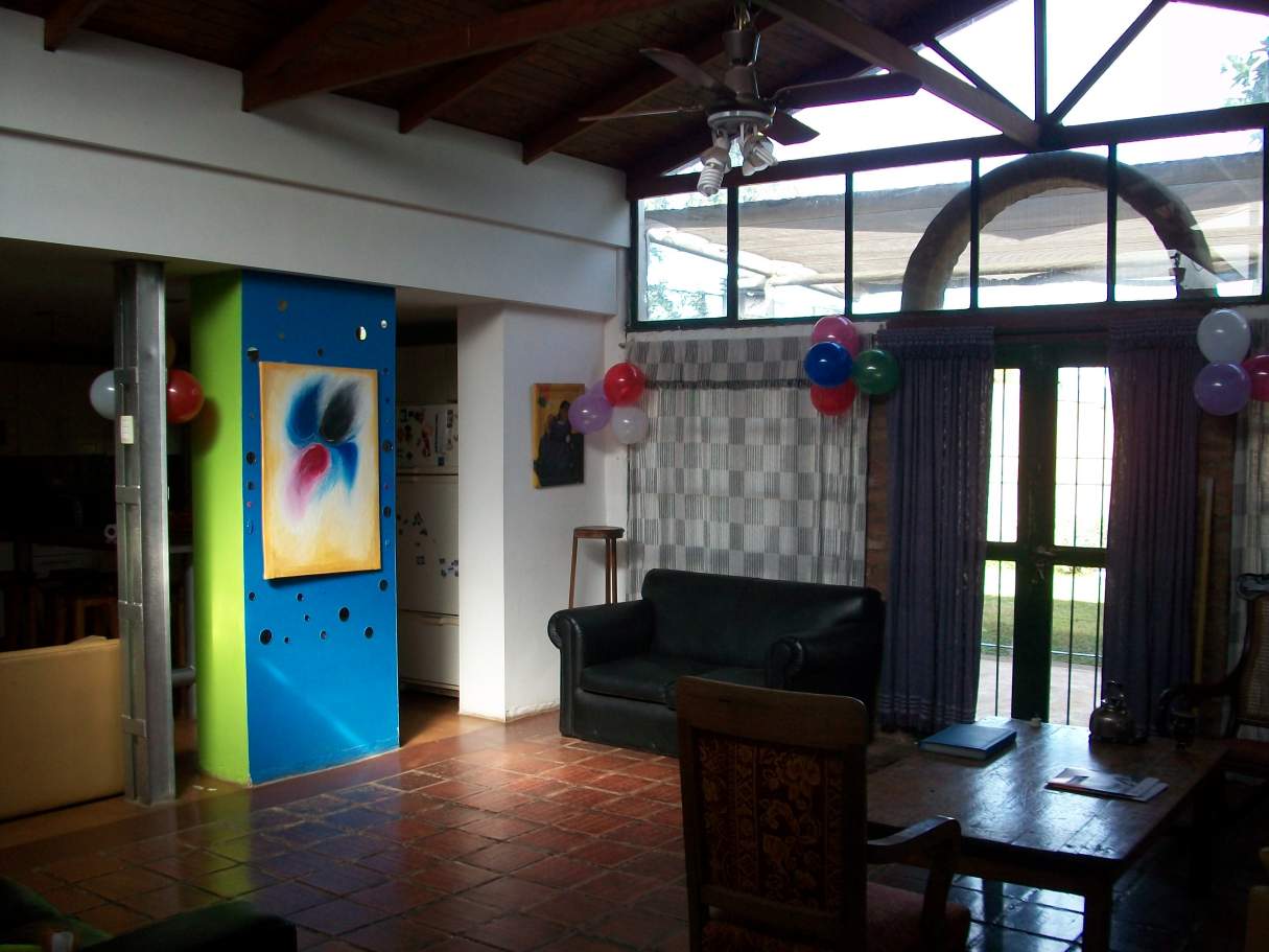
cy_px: 476
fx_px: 1246
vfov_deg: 41.8
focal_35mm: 34
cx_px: 634
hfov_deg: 54.0
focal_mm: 5.7
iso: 80
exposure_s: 1/80
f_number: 2.8
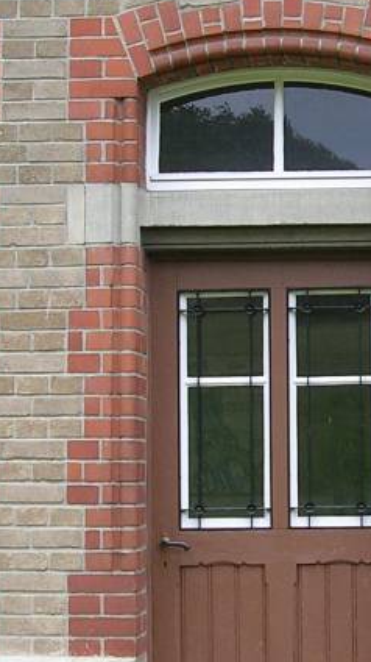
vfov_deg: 21.4
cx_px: 359
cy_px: 351
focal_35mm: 100
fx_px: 1752
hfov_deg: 12.0
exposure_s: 1/170
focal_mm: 5.8
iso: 50
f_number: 2.8
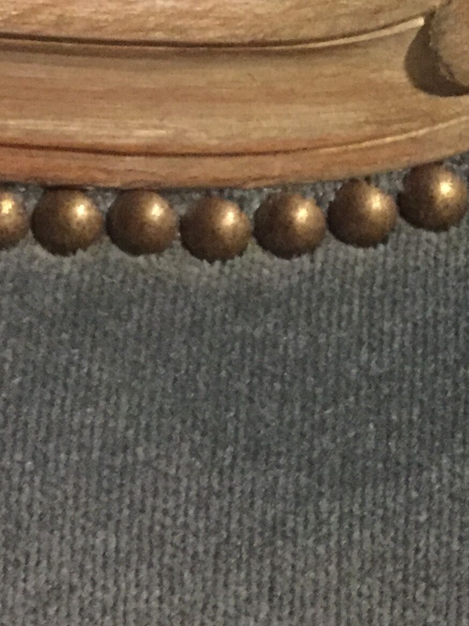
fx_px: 1464
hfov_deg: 17.8
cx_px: 450
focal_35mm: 81
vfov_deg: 23.1
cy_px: -12
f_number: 2.2
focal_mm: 4.15
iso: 800
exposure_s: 1/17
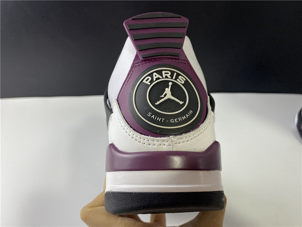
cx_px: 151
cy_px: 114
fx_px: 227
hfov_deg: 67.3
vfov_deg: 53.1
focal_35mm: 26
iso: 125
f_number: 1.8
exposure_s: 1/84
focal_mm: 4.25
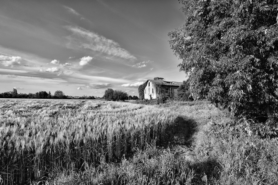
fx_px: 116
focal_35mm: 15
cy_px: 92
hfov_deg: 100.4
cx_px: 139
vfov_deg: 77.3
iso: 100
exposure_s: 1/100
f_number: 10
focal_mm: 10
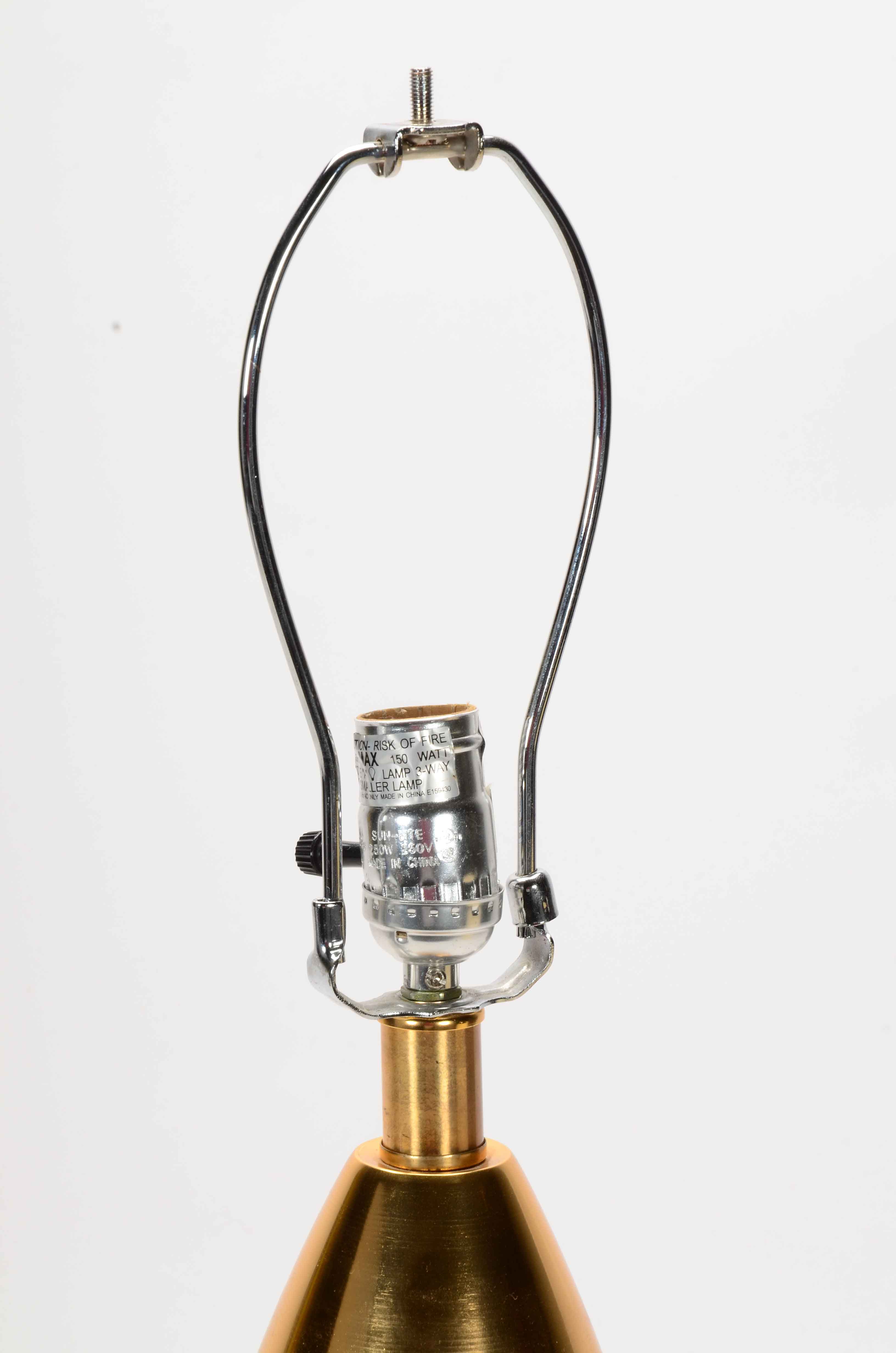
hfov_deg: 8.7
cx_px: 448
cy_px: 676
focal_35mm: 158
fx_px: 5906
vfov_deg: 13.1
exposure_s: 1/160
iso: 200
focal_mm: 105
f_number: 16
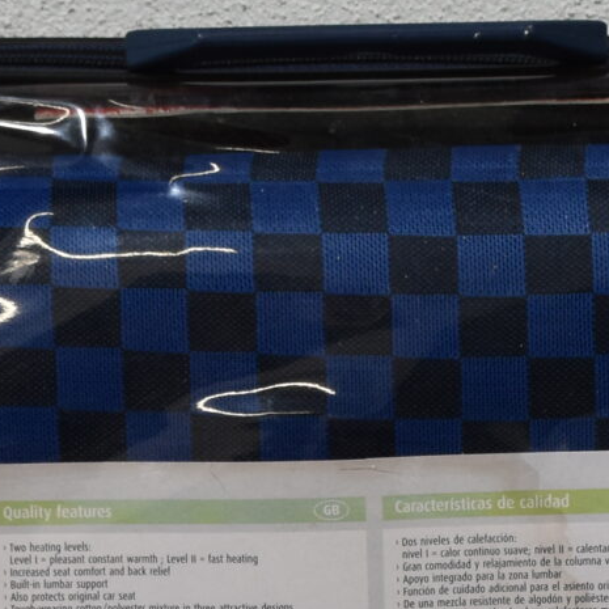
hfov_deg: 9.2
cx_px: 378
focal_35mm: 189
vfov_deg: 9.0
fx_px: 3769
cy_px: 903
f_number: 5.6
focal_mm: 27
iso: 400
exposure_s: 1/125
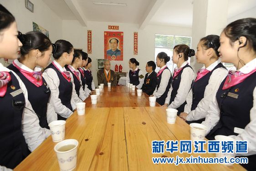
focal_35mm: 17
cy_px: 86
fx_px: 121
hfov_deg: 93.3
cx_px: 128
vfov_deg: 70.4
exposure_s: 1/160
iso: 640
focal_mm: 17
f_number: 5
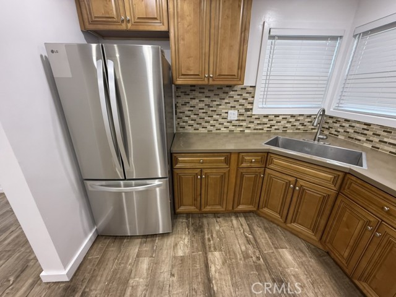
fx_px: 160
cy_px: 148
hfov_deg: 102.1
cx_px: 198
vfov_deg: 85.7
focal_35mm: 14
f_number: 2.2
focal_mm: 2.22
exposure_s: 1/60
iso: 250
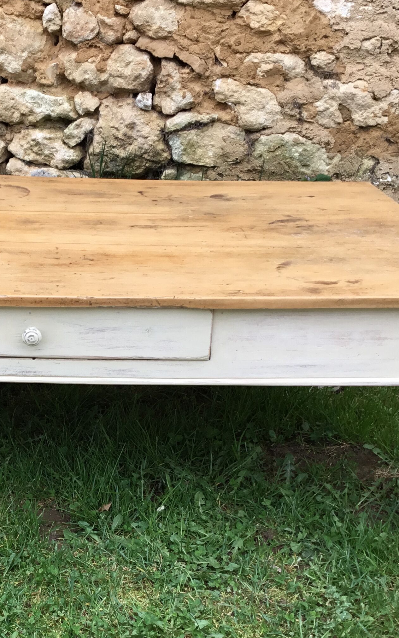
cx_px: 61
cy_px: 368
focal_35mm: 53
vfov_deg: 38.1
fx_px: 922
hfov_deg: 23.9
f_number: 2.4
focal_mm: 3.3
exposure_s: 1/131
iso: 25
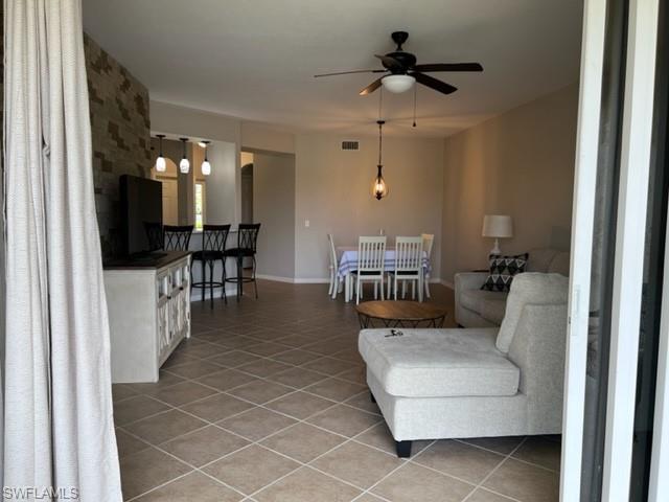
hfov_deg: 67.3
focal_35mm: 26
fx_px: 502
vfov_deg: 53.1
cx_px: 334
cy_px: 251
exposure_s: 1/121
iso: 50
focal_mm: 5.7
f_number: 1.5
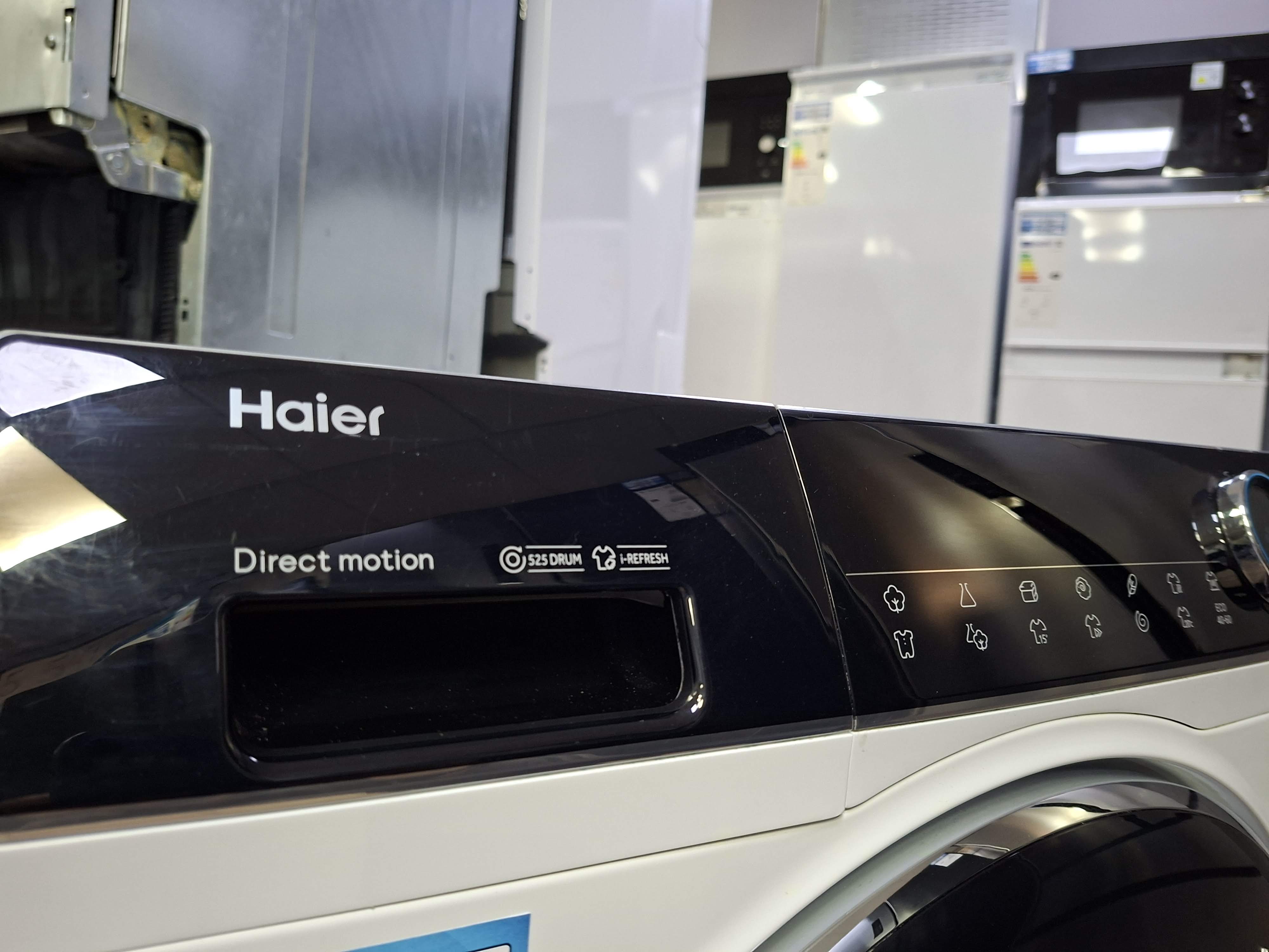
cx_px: 634
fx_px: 843
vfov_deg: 58.9
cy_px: 476
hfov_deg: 73.9
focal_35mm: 23
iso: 320
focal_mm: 5.54
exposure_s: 1/50
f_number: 1.8
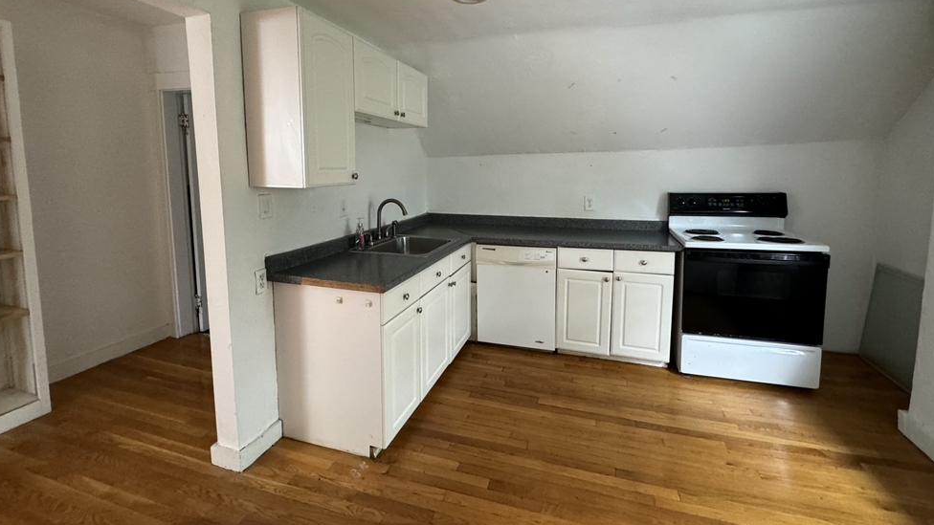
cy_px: 205
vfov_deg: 66.3
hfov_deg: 99.4
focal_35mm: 16
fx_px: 396
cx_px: 478
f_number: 2.2
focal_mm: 2.22
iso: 500
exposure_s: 1/60
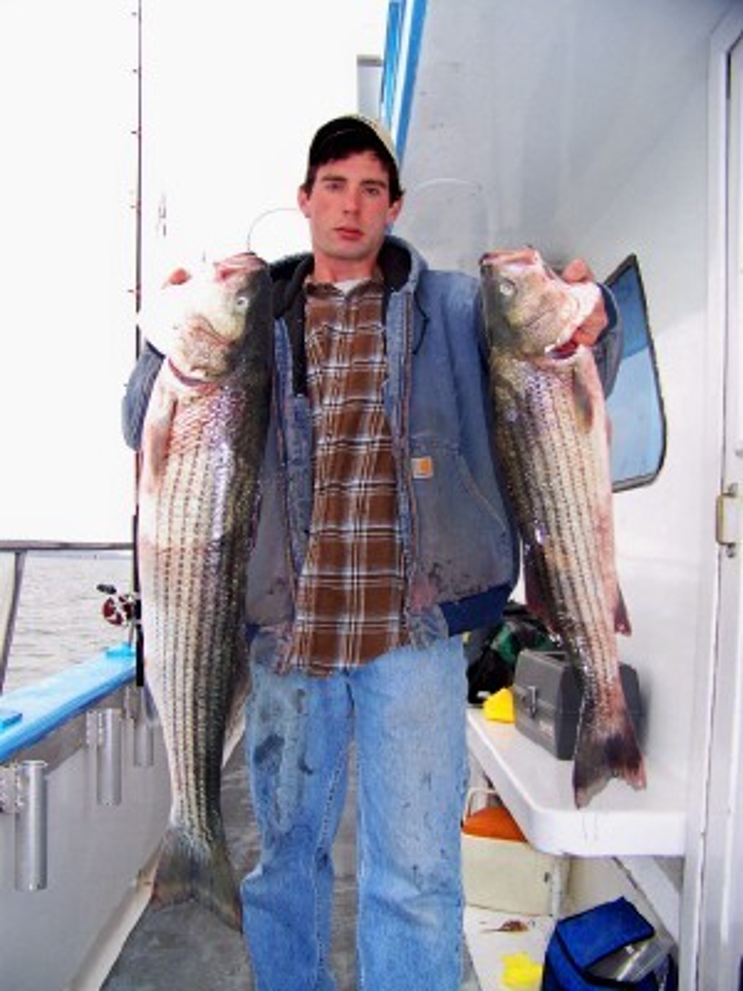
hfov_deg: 39.7
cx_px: 372
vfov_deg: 51.4
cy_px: 496
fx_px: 1030
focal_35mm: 36
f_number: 2.8
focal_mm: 5.85
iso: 64
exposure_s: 1/60
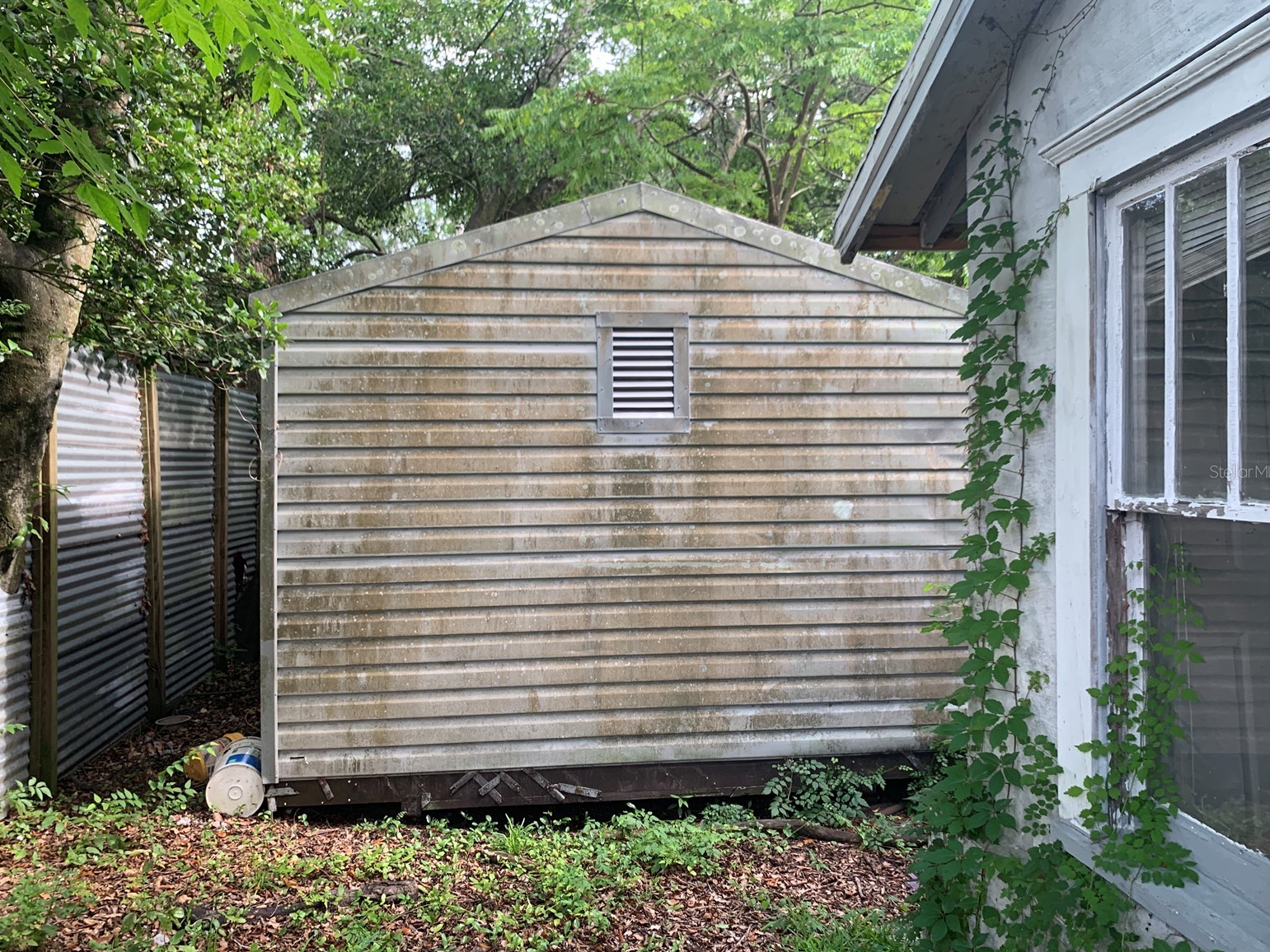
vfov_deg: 51.4
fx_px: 991
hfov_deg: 65.3
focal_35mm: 27
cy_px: 471
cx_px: 628
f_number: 1.8
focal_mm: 4.25
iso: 40
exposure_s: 1/121
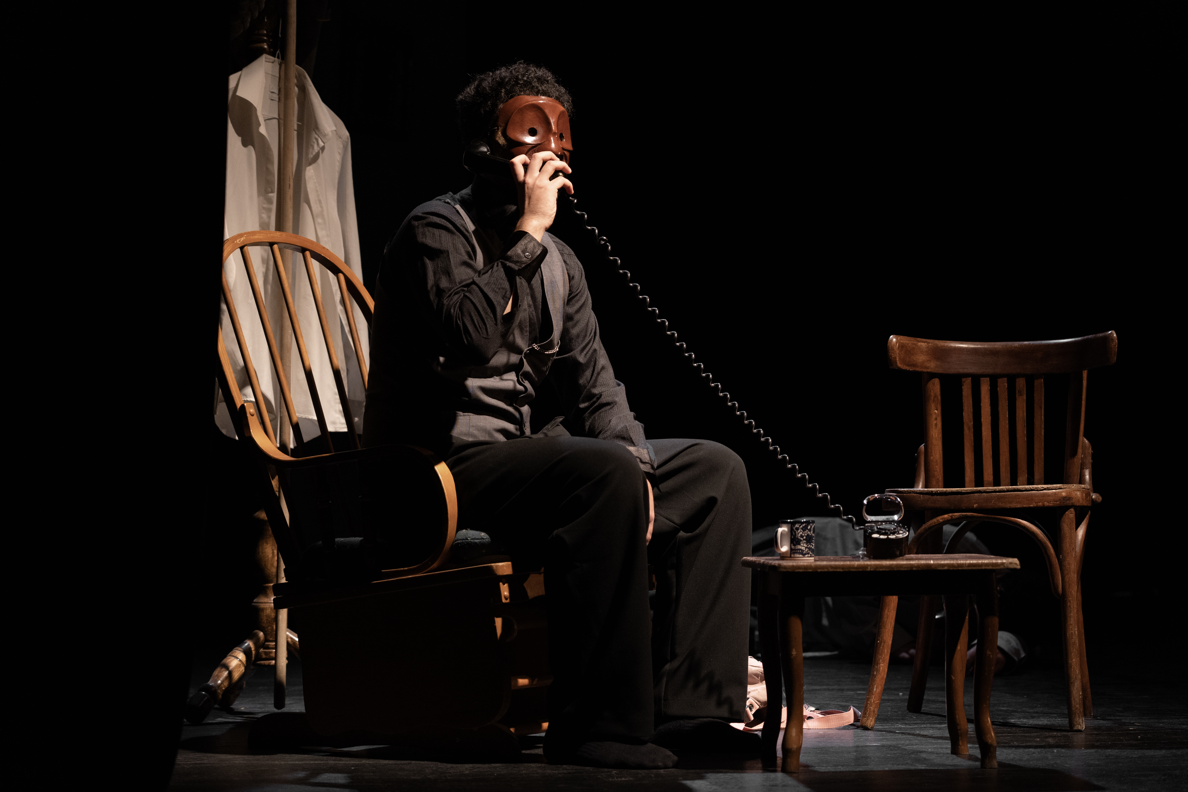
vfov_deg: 15.5
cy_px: 396
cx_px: 594
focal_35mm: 88
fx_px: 2904
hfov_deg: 23.1
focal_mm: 88
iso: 2000
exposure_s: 1/100
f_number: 4
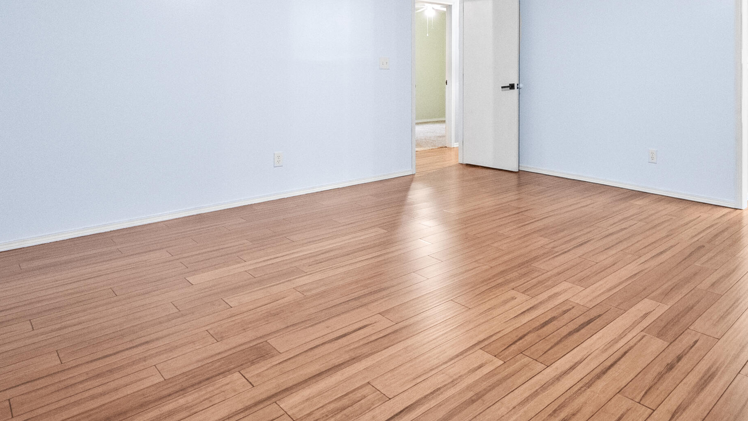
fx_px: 476
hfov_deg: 74.5
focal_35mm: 24
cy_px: 58
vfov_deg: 44.3
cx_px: 483
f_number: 8
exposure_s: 1/8
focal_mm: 14
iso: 12800
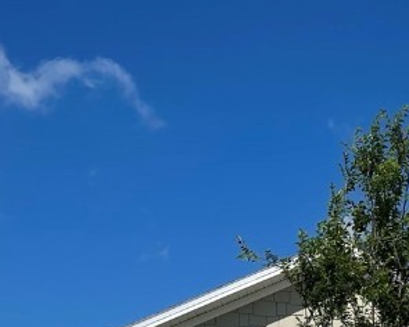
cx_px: 575
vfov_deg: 15.9
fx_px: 1065
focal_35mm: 88
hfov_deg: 19.5
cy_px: 500
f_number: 1.6
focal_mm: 5.1
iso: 32
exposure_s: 1/7937
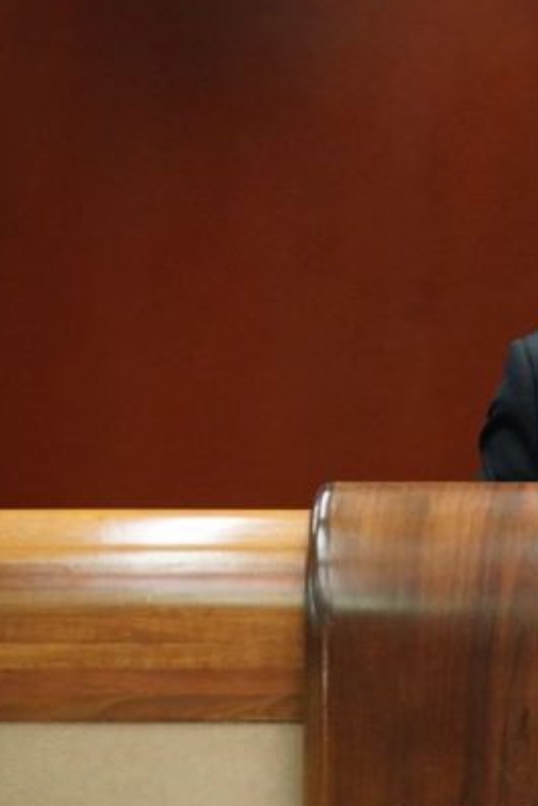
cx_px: 623
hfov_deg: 6.6
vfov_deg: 9.9
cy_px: 448
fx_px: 4636
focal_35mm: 207
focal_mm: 119
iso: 10000
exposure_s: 1/125
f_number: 5.6
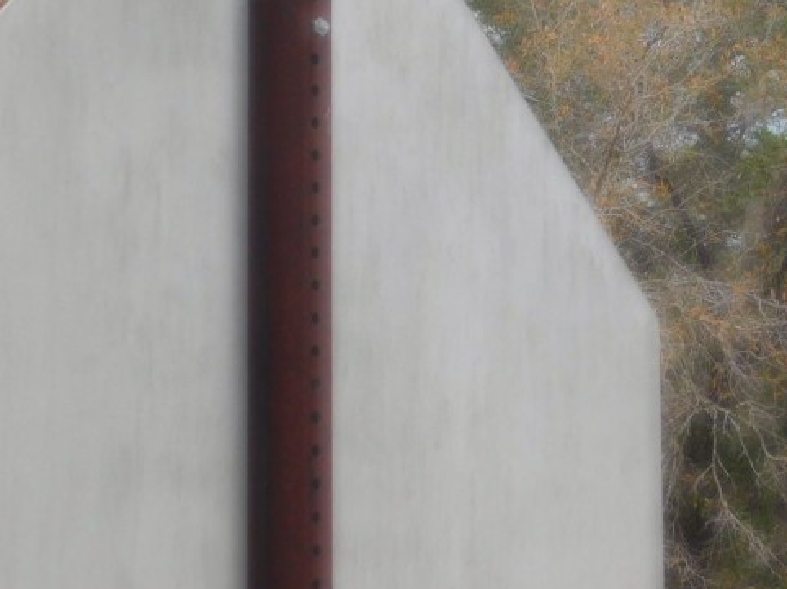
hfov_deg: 11.6
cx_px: 496
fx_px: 3863
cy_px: -15
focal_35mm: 170
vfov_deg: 8.7
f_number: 4.4
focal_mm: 14.2
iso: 125
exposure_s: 1/200
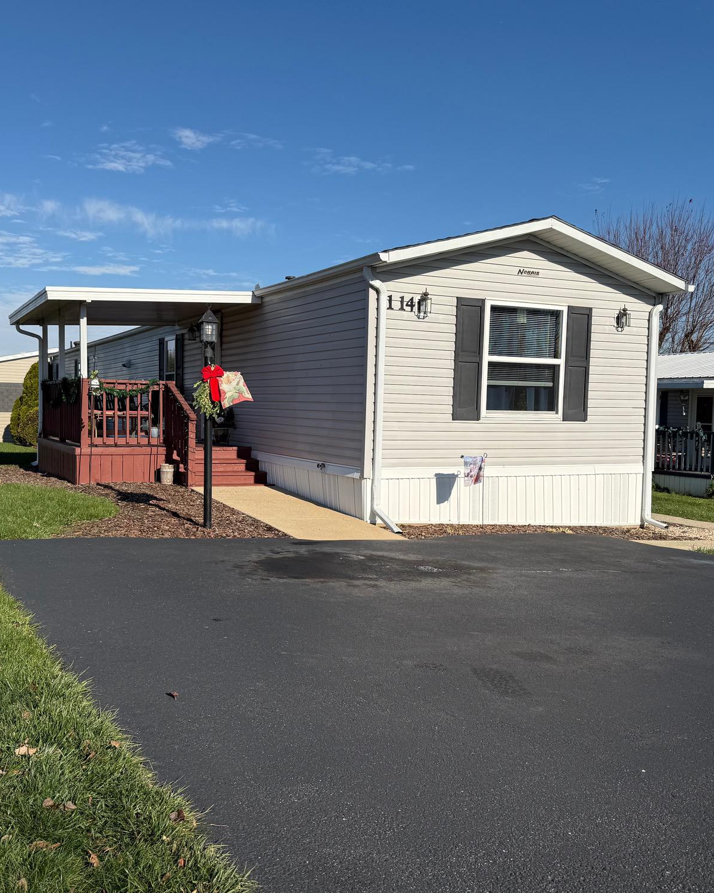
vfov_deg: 55.7
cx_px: 335
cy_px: 448
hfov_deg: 45.8
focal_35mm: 32
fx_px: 845
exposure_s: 1/7353
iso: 80
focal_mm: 6.76
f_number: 1.78
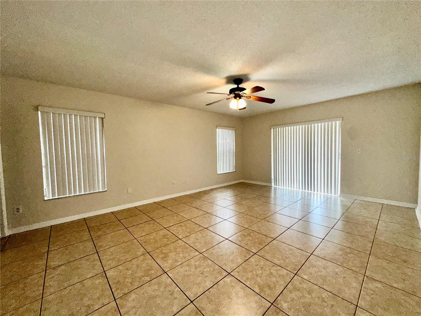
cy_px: 158
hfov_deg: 102.1
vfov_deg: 85.7
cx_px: 210
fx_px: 170
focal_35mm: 14
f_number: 2.2
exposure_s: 1/73
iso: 80
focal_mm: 2.22
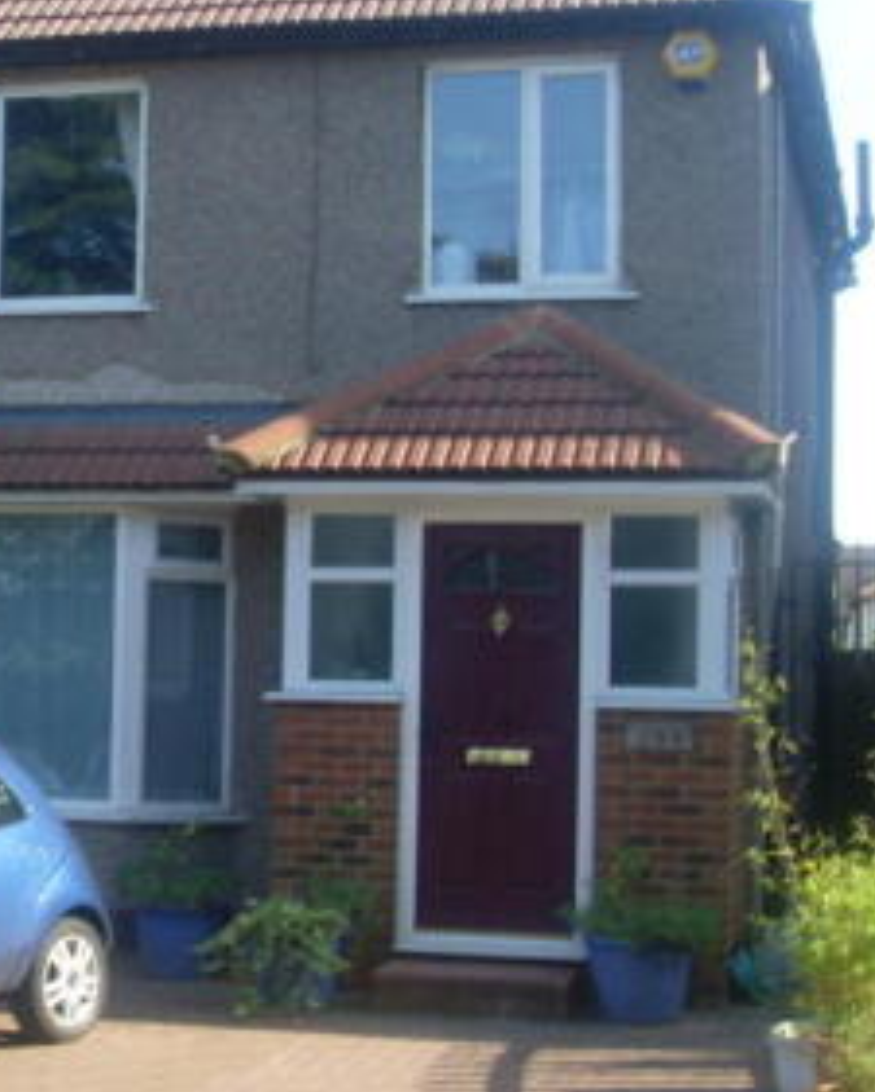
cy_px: 515
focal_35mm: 77
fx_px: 2491
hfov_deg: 19.5
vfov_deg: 24.7
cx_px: 84
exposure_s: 1/60
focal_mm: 6.3
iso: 80
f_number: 7.7
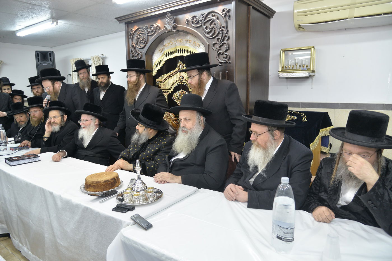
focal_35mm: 24
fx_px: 261
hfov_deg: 73.7
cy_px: 130
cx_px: 196
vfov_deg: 53.2
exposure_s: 1/100
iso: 640
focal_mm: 24
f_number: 4
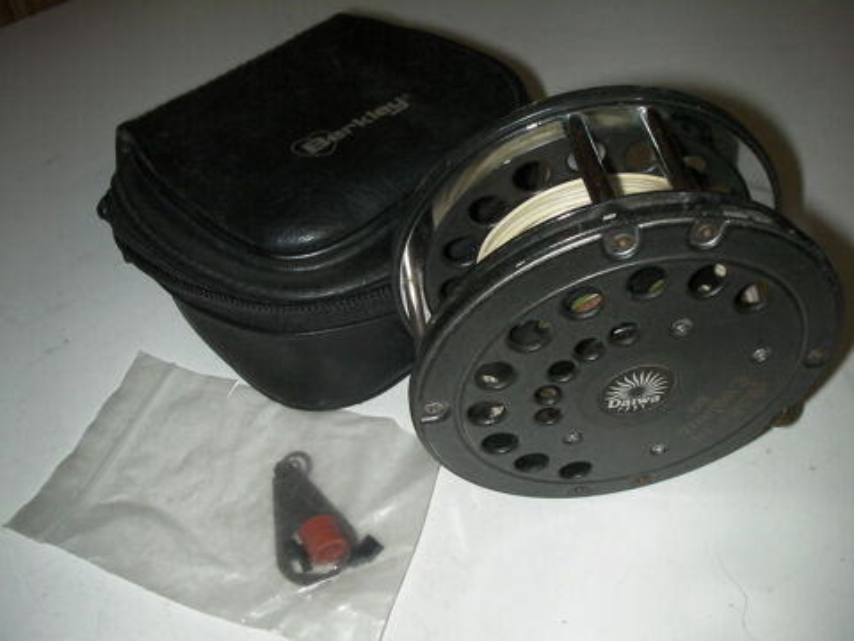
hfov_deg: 49.0
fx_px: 937
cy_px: 320
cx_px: 427
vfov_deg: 37.7
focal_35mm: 38
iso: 200
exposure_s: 1/30
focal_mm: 6.3
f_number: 5.6
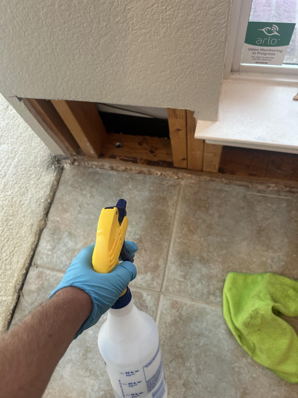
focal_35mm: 26
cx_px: 149
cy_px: 199
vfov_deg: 67.3
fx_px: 298
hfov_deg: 53.1
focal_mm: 5.7
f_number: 1.5
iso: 125
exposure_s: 1/60
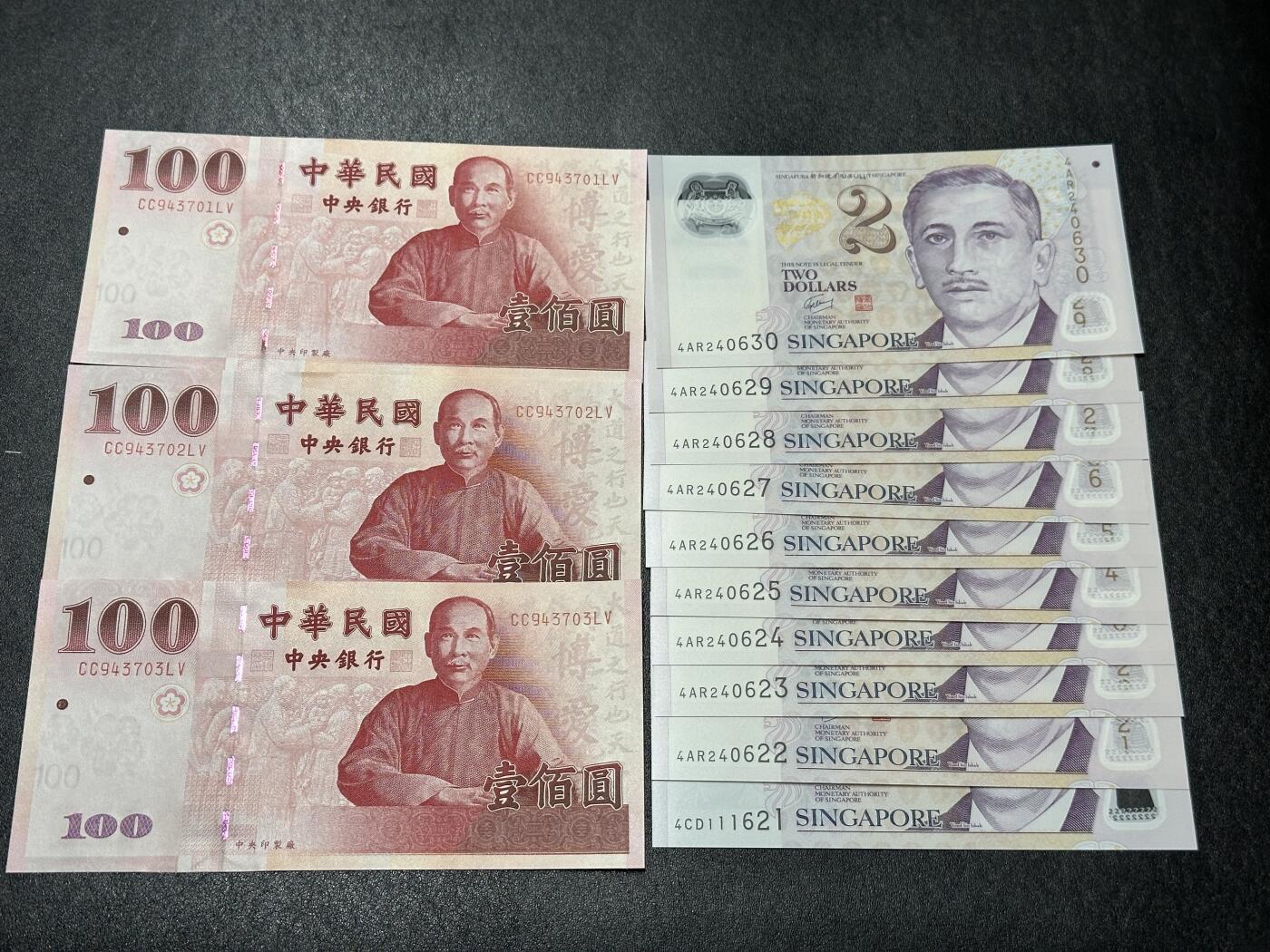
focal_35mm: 48
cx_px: 635
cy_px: 476
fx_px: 1761
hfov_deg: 39.7
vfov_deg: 30.3
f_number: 1.78
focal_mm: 6.86
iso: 80
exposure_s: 1/50
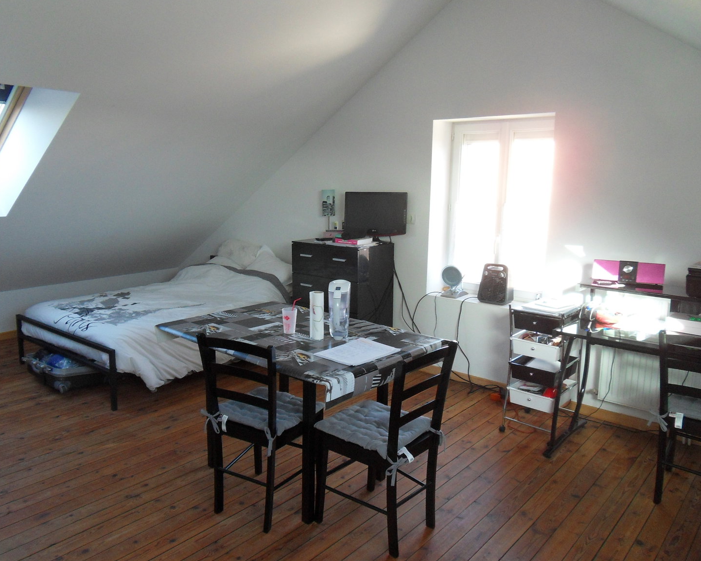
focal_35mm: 26
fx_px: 539
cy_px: 274
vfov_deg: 54.9
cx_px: 328
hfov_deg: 66.0
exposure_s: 1/30
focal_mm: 4.2
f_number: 3.3
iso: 200
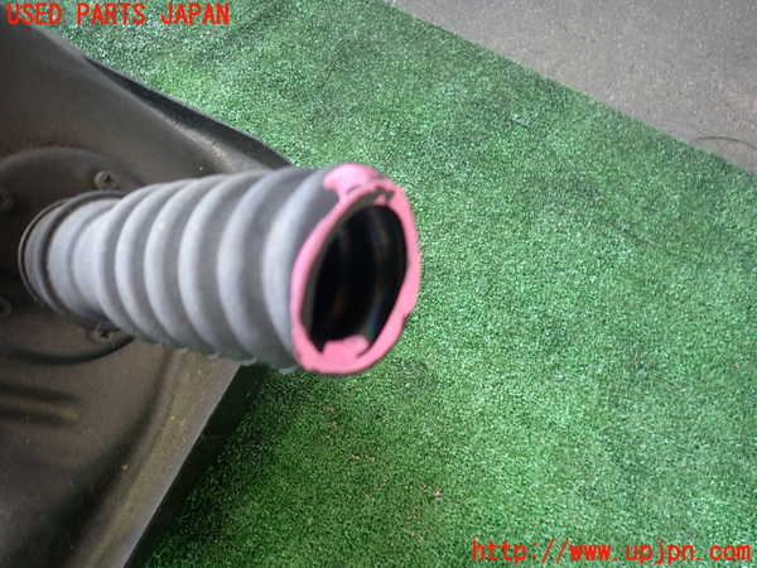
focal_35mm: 25
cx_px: 378
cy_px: 284
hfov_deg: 69.4
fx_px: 547
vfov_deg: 54.9
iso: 200
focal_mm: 4.5
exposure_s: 1/60
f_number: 2
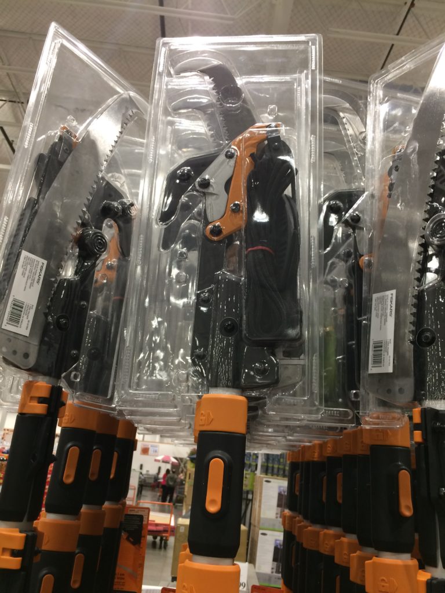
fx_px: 497
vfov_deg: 61.7
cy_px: 296
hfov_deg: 48.2
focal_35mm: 29
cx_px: 222
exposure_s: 1/30
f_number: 2.2
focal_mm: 4.15
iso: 80
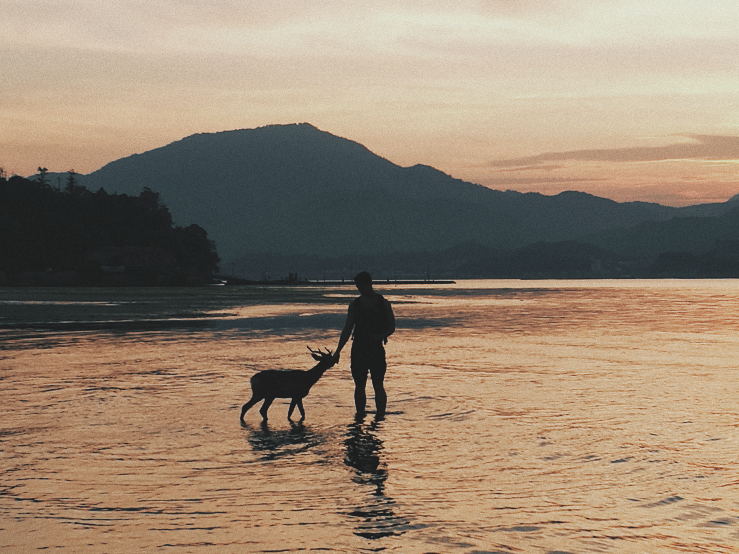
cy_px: 277
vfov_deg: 17.4
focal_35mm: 85
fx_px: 1815
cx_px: 370
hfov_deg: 23.0
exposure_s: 1/252
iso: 50
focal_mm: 4.5
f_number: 2.2
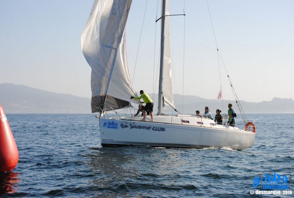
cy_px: 99
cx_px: 147
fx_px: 675
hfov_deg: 24.6
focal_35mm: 82
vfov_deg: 16.6
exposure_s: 1/250
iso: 100
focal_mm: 55
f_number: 8
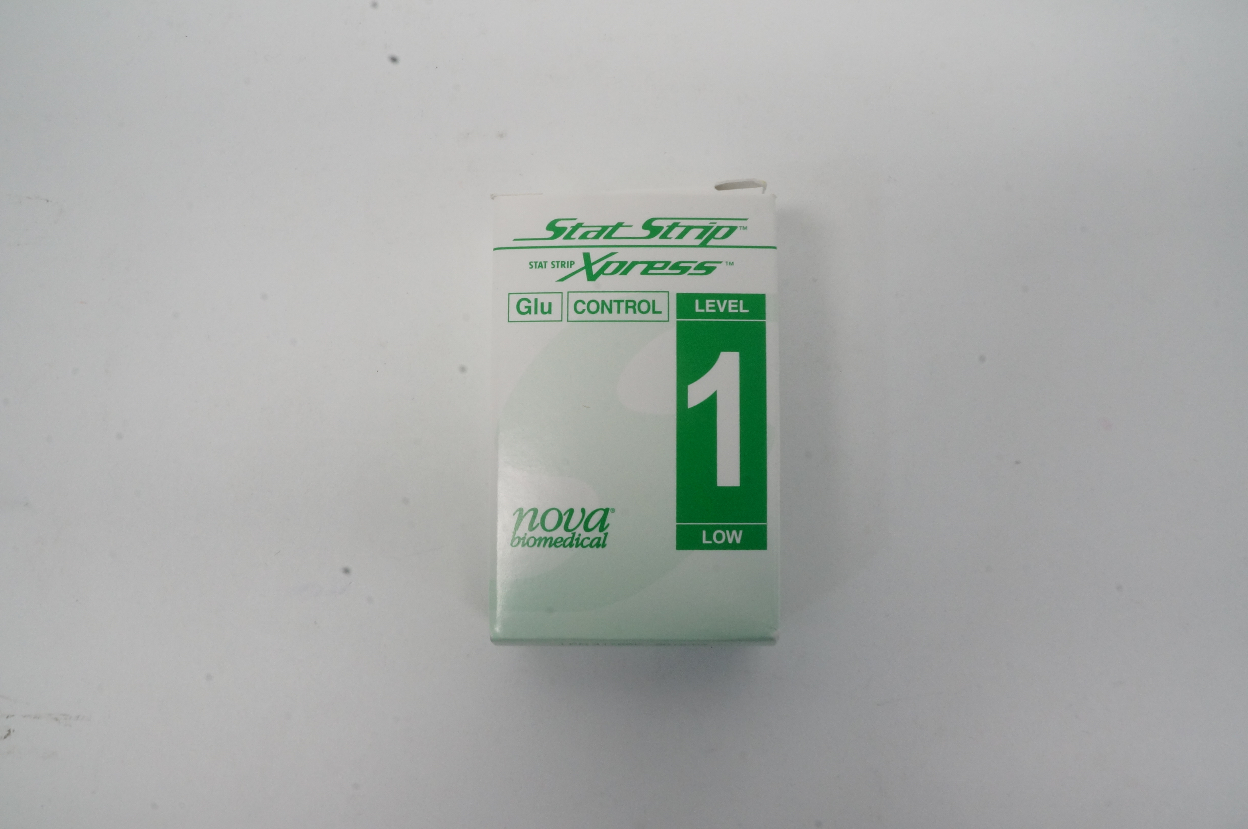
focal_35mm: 27
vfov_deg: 47.8
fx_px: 935
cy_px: 414
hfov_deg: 67.4
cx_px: 624
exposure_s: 1/8
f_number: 22
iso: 800
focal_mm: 18
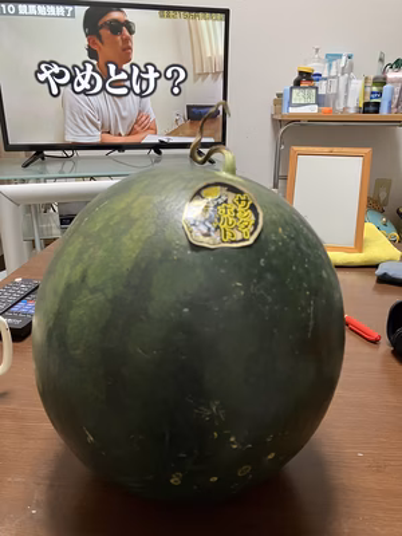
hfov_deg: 49.7
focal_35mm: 28
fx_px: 434
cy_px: 268
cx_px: 201
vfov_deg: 63.4
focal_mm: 3.99
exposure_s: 1/60
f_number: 1.8
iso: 250
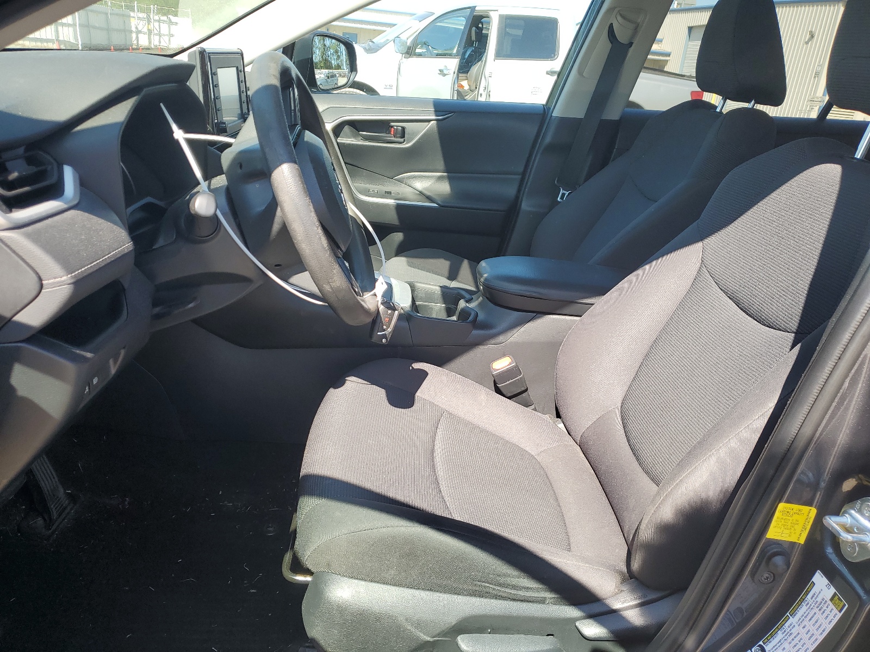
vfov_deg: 53.1
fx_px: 653
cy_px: 326
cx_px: 435
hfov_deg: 67.3
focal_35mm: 26
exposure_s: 1/500
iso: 50
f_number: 1.5
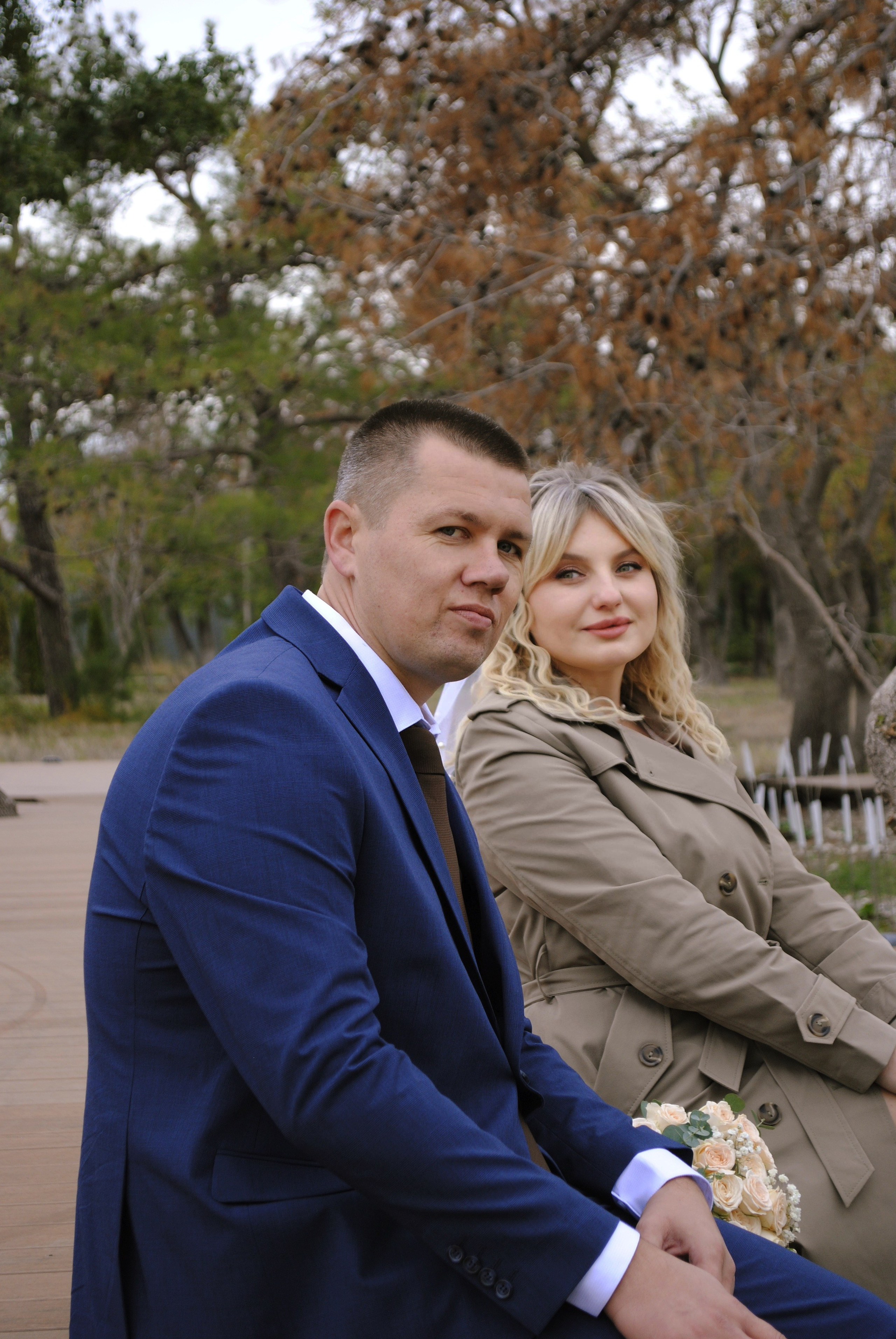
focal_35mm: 82
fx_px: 3071
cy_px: 670
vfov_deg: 24.6
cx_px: 448
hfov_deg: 16.6
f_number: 5.6
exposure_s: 1/160
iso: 200
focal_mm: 55
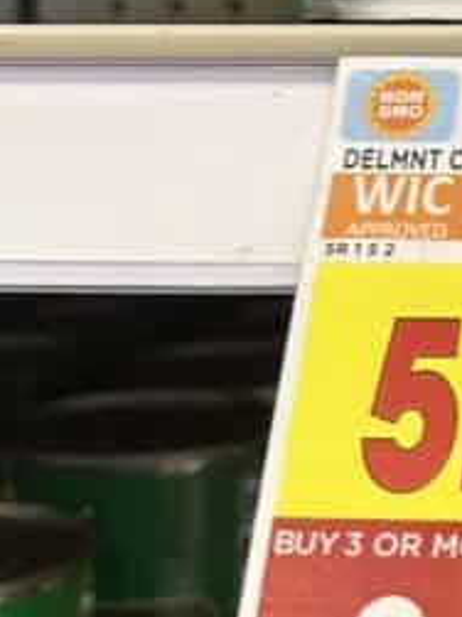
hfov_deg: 13.6
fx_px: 1745
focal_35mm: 98
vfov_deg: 19.6
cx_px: 823
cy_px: 47
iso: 160
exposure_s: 1/62
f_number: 1.78
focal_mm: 6.86
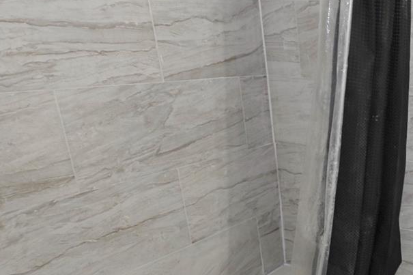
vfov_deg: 35.7
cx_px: 486
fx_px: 424
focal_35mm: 37
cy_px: 175
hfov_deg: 39.1
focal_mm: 14
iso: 360
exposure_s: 1/60
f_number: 4
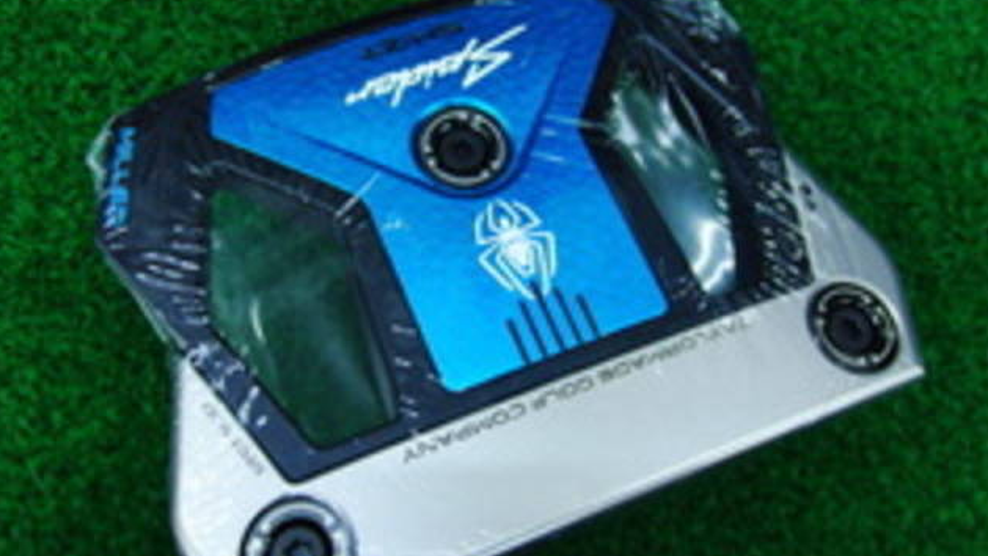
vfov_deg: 29.0
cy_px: 265
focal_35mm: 41
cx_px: 496
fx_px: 1074
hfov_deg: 49.4
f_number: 3.6
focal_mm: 6.42
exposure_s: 1/80
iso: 320
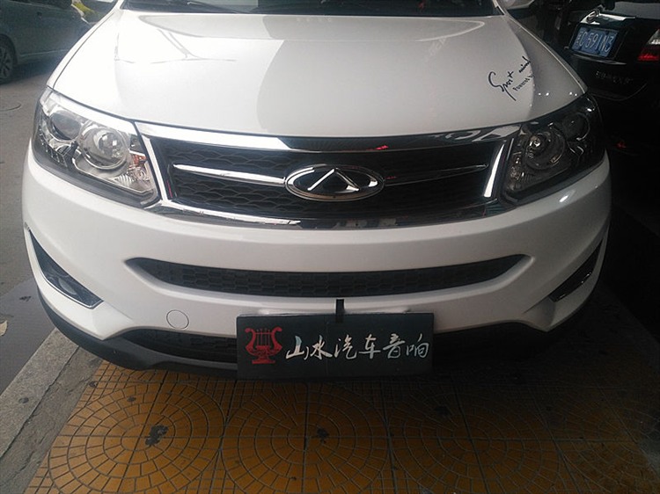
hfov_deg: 63.5
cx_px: 330
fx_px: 534
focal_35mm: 28
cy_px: 247
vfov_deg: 49.7
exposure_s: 1/120
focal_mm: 2.96
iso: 155
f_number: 2
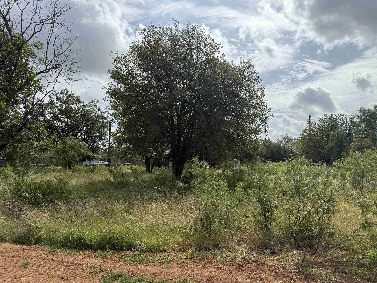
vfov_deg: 56.8
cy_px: 142
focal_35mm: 24
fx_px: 261
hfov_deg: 71.6
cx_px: 188
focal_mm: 6.76
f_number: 1.78
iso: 100
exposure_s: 1/11905
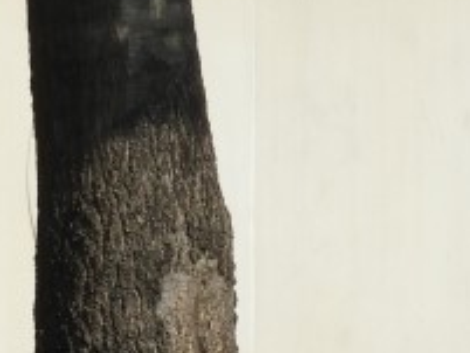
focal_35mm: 1271
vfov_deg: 1.2
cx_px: 334
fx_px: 17267
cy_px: 210
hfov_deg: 1.6
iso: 100
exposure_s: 1/800
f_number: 5.5
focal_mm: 44.8
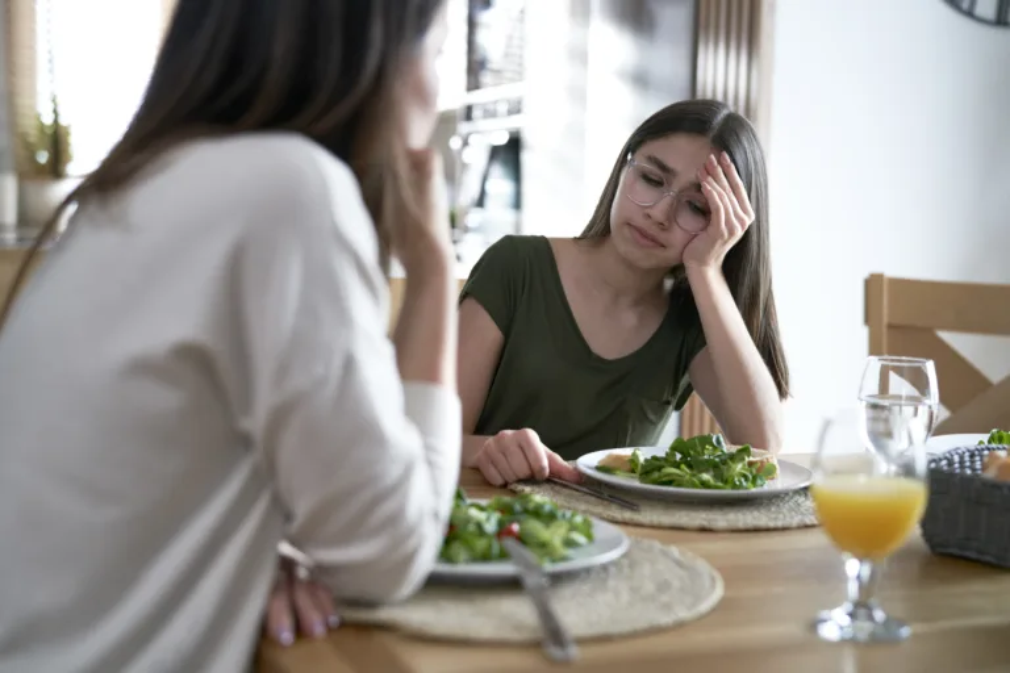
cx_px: 505
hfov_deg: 39.6
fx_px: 1403
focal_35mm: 50
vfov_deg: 27.0
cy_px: 336
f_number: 2
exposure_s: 1/80
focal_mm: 50
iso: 320
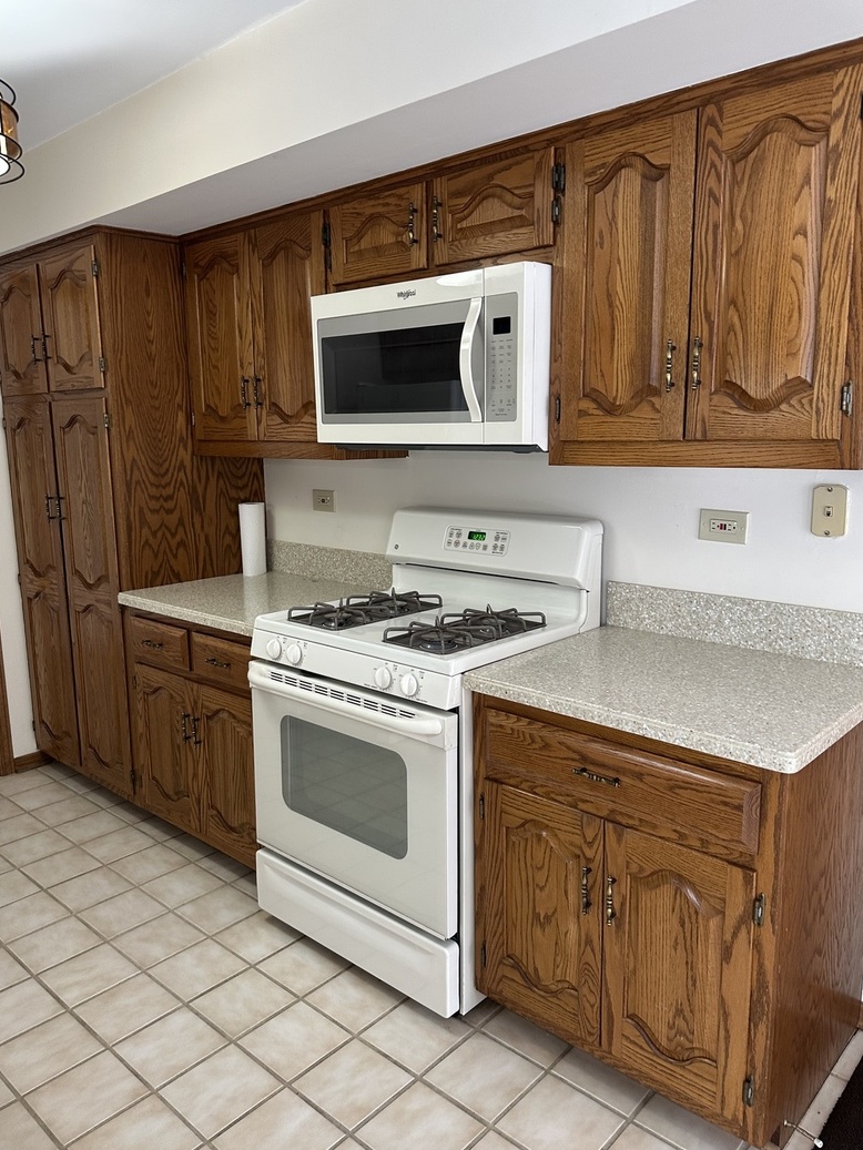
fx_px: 831
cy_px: 582
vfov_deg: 69.4
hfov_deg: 54.9
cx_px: 430
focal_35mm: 25
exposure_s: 1/60
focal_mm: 6.86
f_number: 1.78
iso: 200
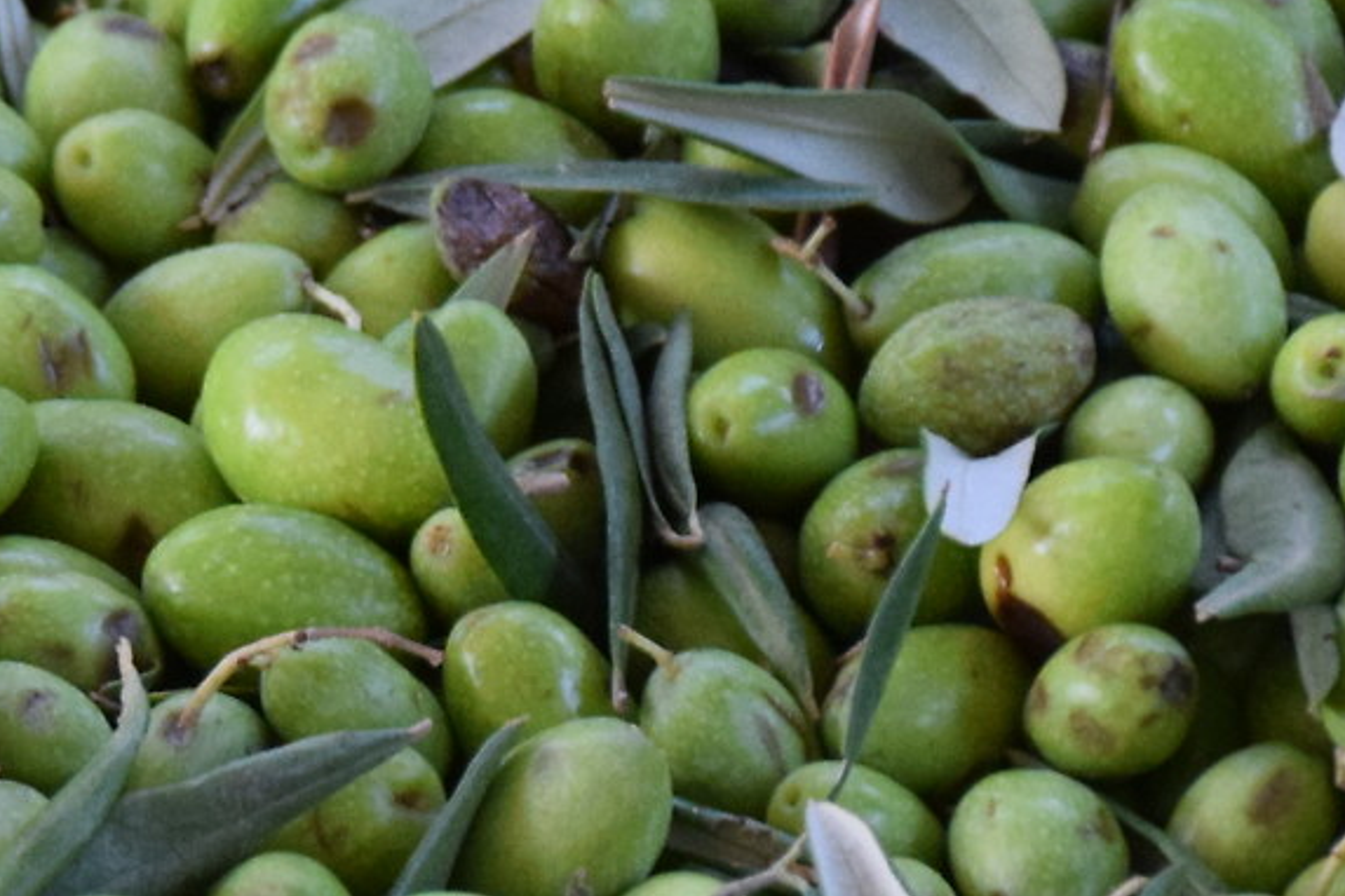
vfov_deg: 2.9
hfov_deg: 4.4
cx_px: 242
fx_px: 17599
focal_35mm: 471
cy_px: 1084
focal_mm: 75
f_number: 5.3
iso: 1800
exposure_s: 1/60
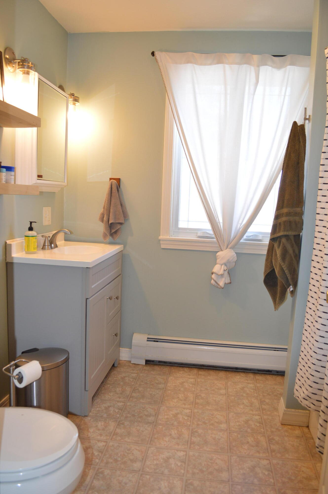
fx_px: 370
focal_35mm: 27
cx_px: 164
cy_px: 247
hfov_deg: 47.8
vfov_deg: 67.4
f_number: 4
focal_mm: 18
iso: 400
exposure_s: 1/60
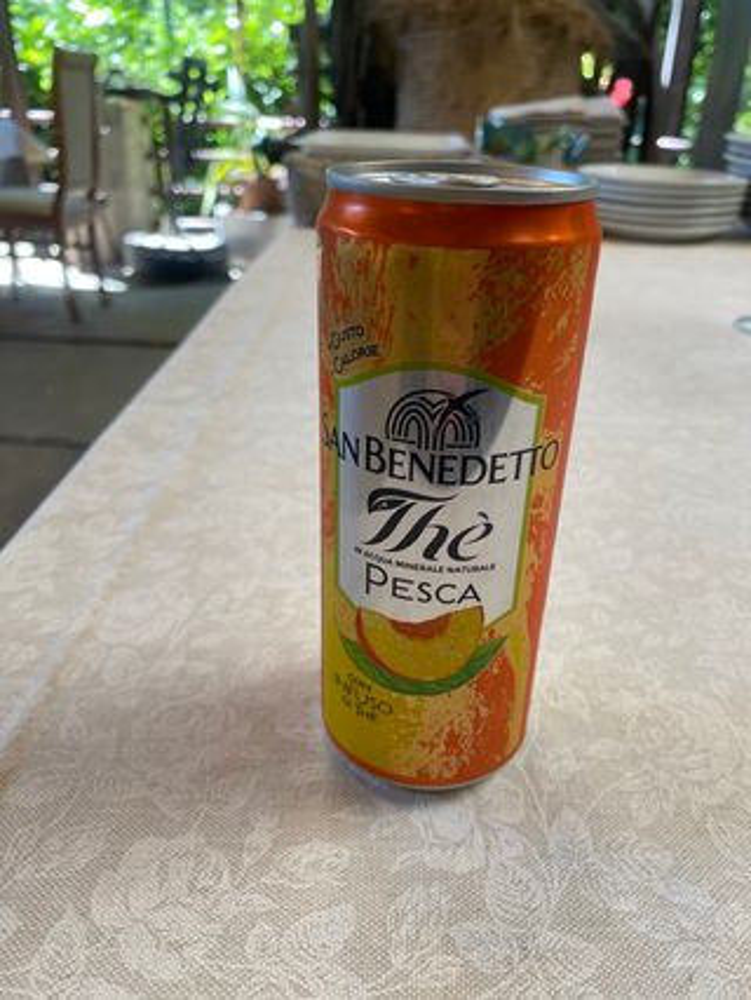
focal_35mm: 26
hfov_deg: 53.1
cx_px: 376
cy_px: 500
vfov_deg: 67.3
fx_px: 751
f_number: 1.8
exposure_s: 1/121
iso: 125
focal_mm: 4.25
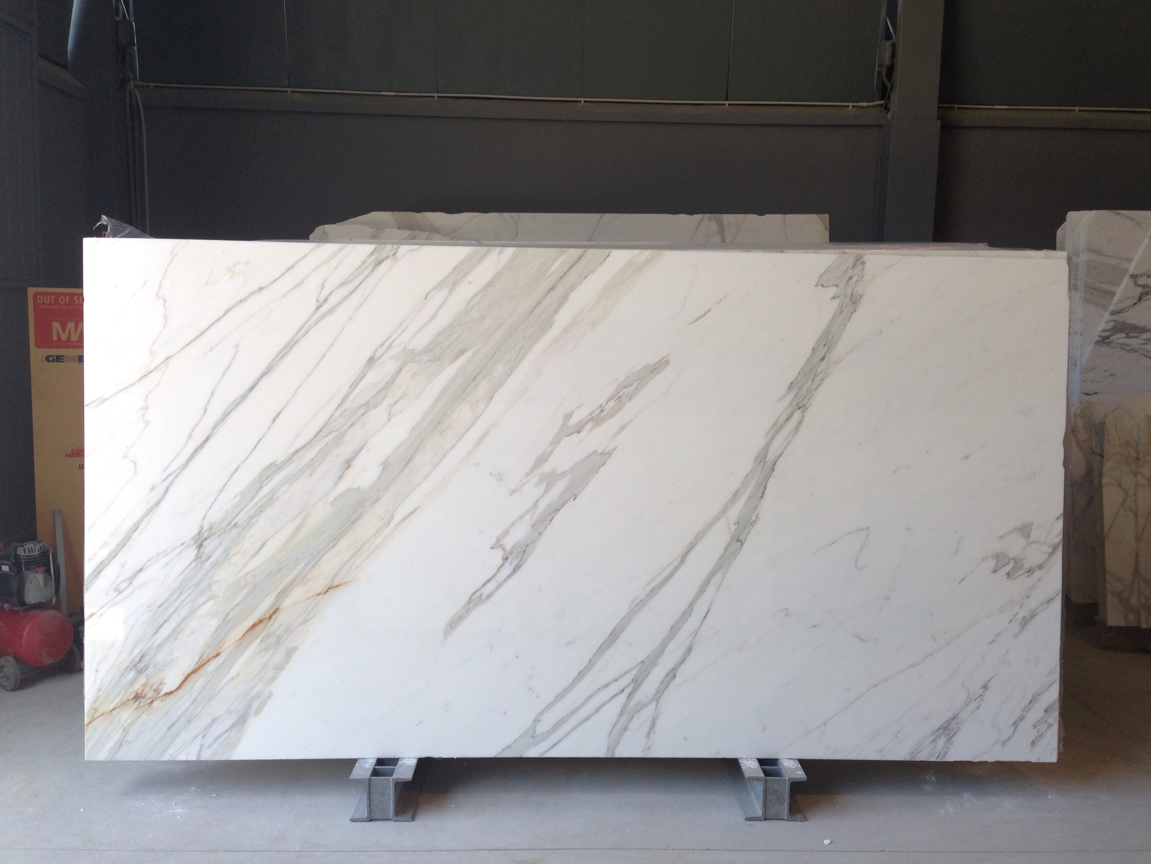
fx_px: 1131
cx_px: 580
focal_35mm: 34
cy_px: 435
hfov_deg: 54.0
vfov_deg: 41.8
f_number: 2.4
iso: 50
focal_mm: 4.13
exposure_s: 1/120
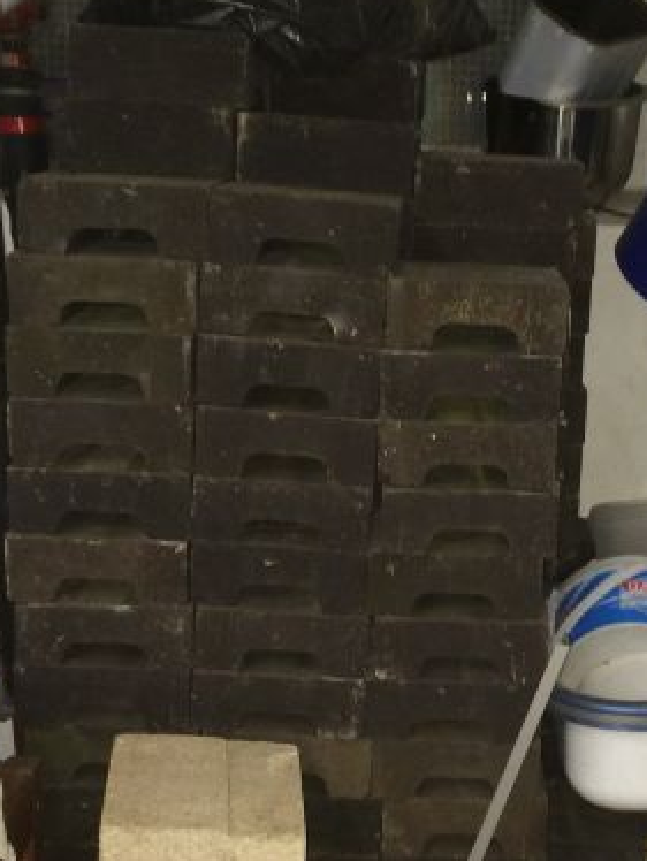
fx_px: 1543
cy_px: 594
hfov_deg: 23.5
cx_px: 479
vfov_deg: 30.9
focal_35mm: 62
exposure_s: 1/17
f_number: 2.2
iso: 125
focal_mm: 4.15
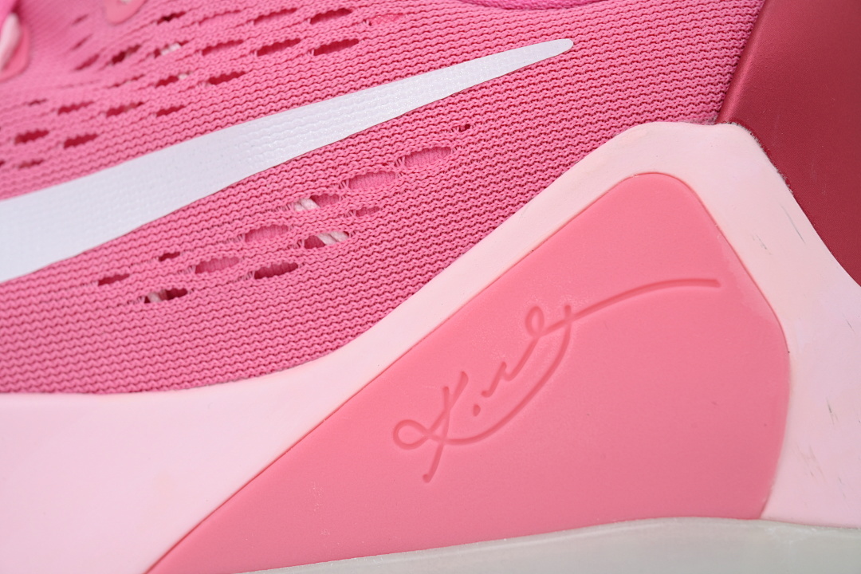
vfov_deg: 13.0
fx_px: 2511
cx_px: 430
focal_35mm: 105
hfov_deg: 19.5
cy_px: 287
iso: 400
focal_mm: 105
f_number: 11
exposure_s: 1/100
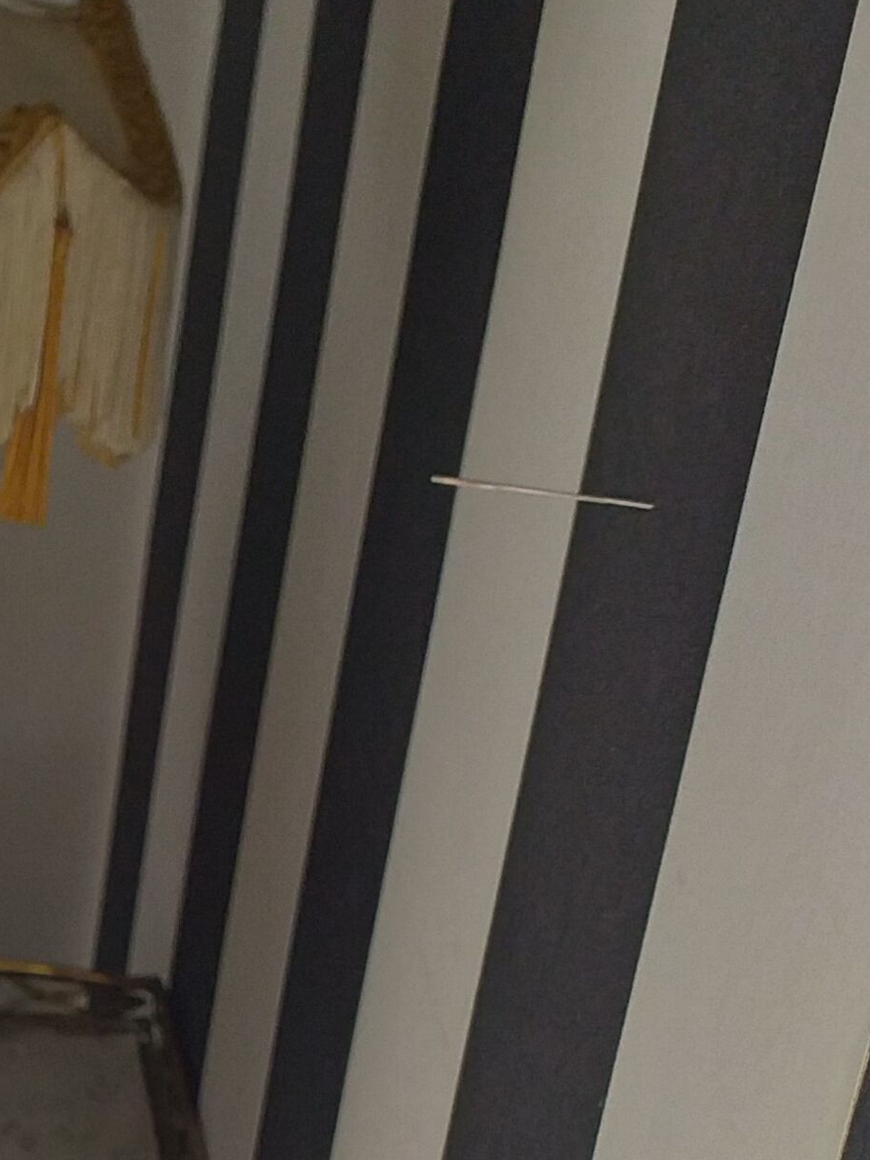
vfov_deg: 20.8
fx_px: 3049
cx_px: -555
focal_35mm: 91
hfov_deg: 14.7
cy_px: 1162
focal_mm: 3.6
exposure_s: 1/163
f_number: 1.9
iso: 40
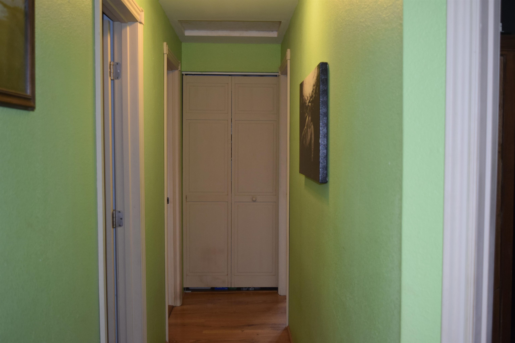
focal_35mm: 36
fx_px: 515
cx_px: 258
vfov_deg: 36.9
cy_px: 172
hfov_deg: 53.1
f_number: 4
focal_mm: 24
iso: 1100
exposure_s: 1/80
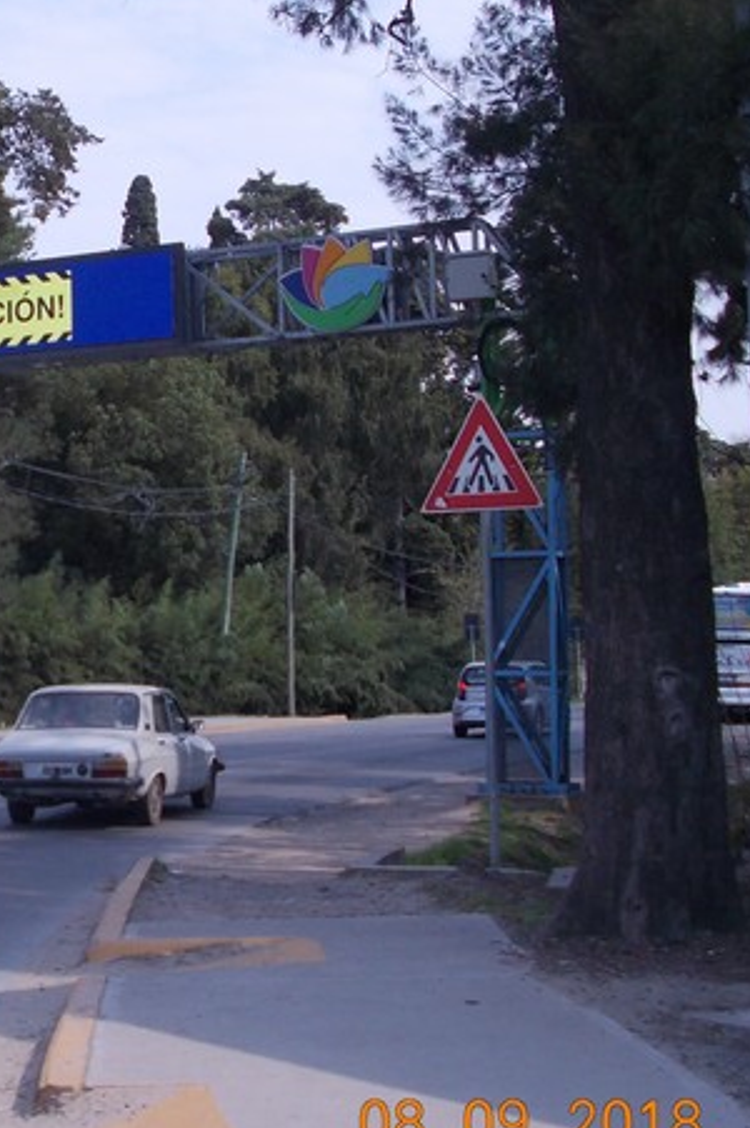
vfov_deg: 26.7
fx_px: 2378
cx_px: -158
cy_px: 575
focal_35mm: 76
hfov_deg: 17.1
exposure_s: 1/160
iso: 80
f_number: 6.5
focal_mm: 6.1
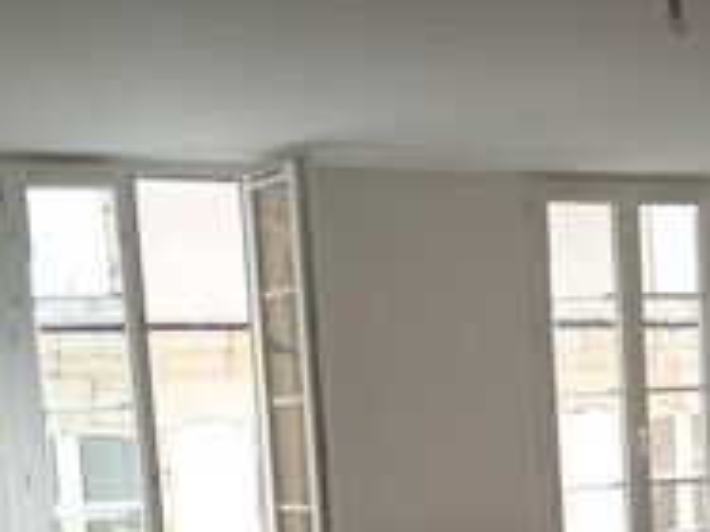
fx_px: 1476
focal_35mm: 72
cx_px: 668
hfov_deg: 26.0
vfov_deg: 19.4
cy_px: 612
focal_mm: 3.43
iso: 100
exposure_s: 1/173
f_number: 2.2
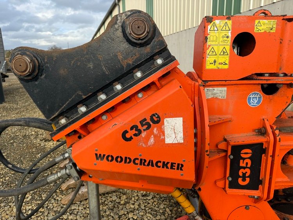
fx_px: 203
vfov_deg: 56.8
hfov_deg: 71.6
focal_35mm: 24
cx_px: 146
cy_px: 110
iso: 80
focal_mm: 6.76
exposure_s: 1/1385
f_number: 1.78
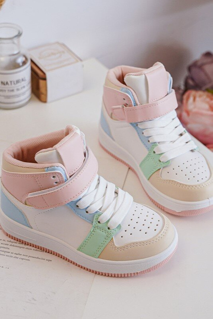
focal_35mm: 41
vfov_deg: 47.4
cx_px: 106
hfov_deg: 32.6
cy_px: 160
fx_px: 364
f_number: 4
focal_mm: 41
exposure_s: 1/100
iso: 500
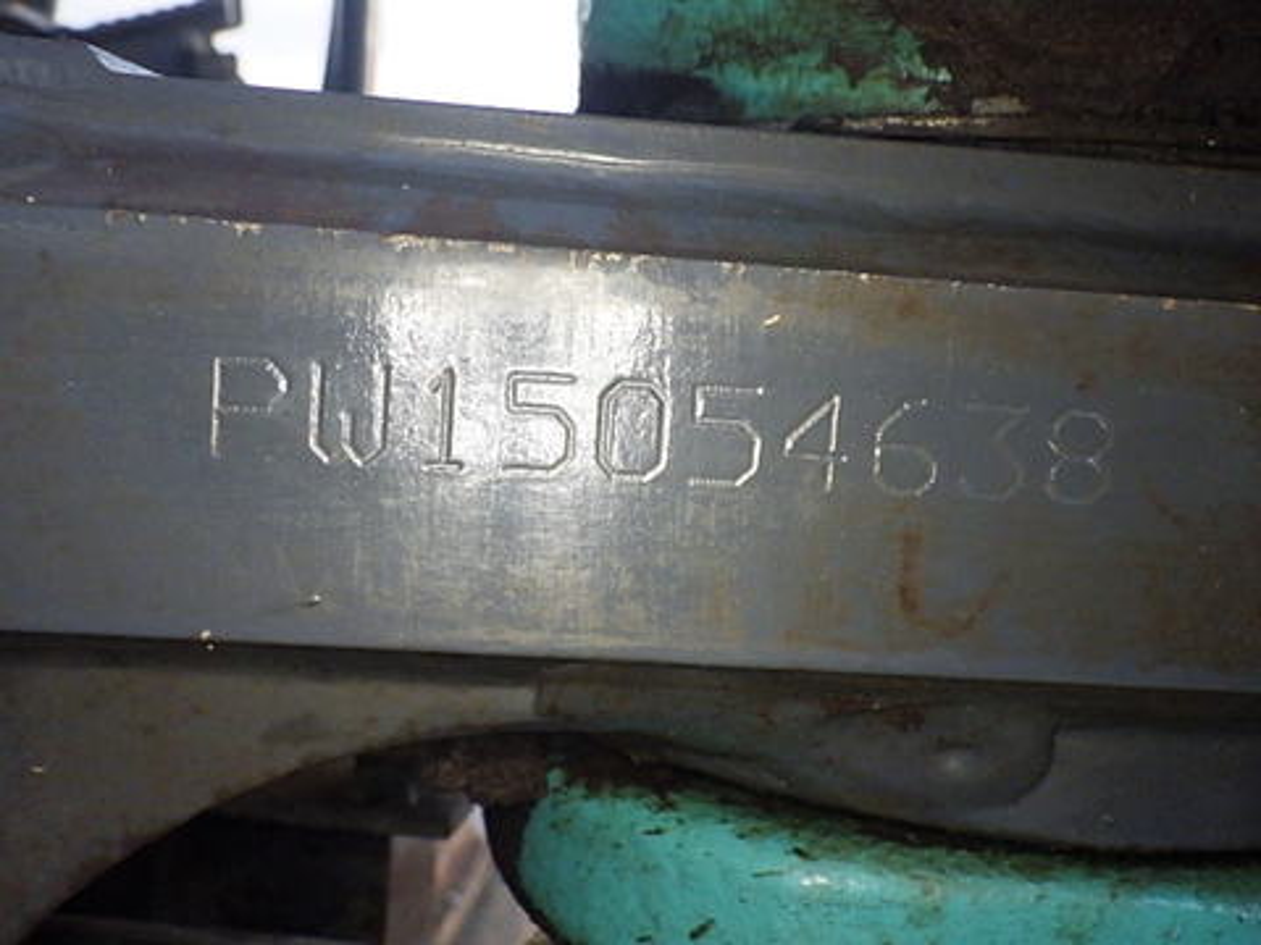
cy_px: 472
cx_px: 630
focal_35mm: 34
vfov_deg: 41.8
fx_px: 1239
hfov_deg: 54.0
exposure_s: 1/50
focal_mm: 6.1
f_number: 3.8
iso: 400
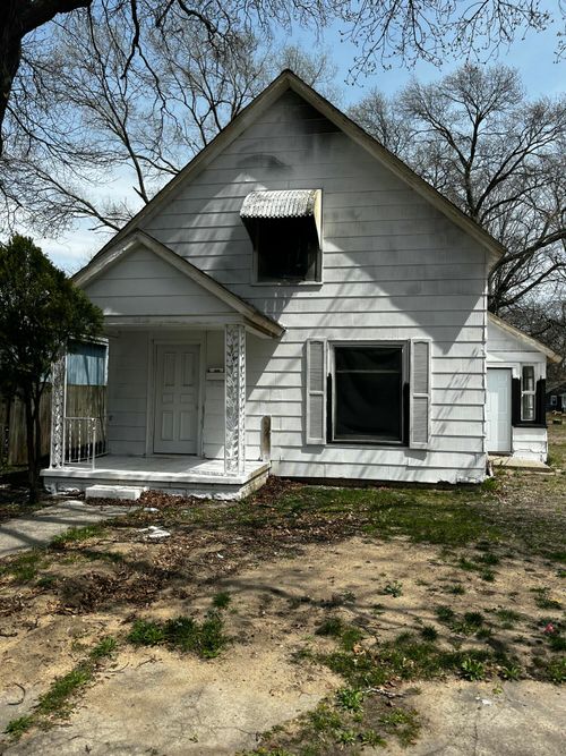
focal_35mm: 26
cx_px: 283
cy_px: 378
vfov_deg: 67.3
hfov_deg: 53.0
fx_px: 567
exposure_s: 1/3876
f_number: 1.6
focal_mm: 5.1
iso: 50
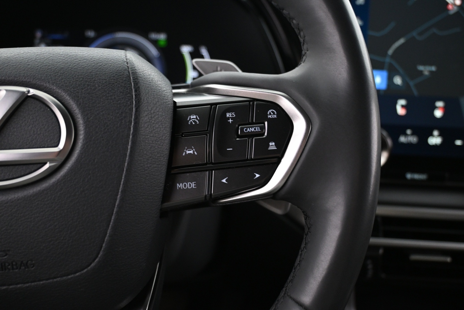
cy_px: 155
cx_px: 232
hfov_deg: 59.5
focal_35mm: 32
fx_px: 406
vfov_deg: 41.7
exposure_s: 1/13
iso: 1600
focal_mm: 21
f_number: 4
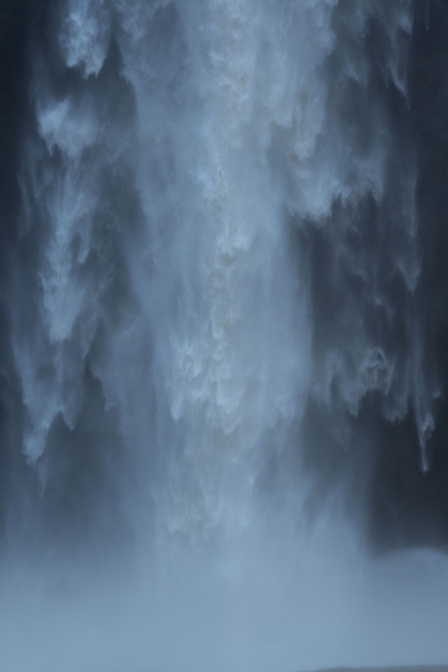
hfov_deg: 13.0
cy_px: 336
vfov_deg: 19.5
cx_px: 224
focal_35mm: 105
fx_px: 1960
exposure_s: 1/160
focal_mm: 70
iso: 500
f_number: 5.6
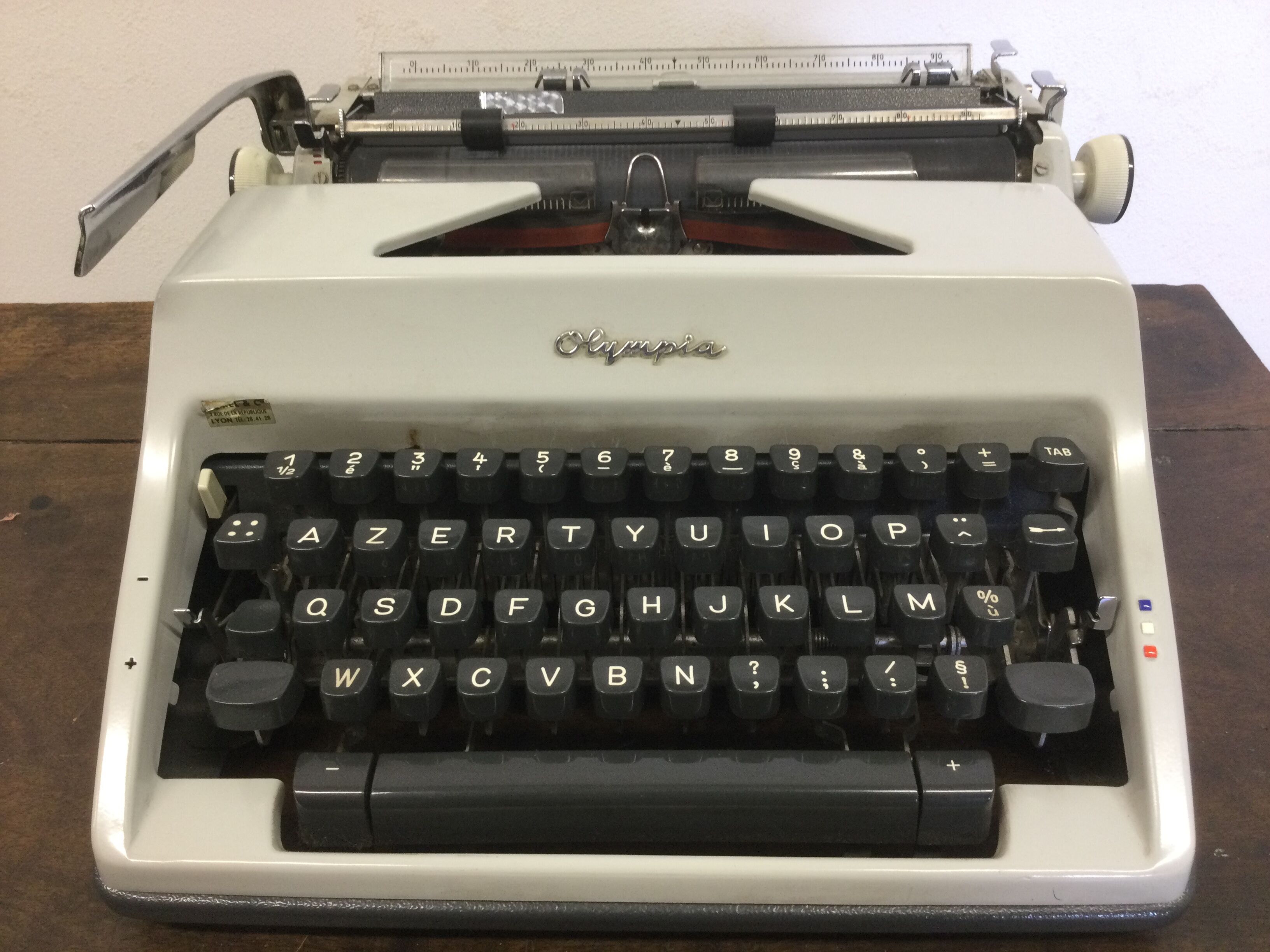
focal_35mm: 31
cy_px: 476
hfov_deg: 58.4
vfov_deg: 45.4
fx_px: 1137
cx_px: 635
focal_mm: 3.3
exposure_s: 1/33
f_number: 2.4
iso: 100
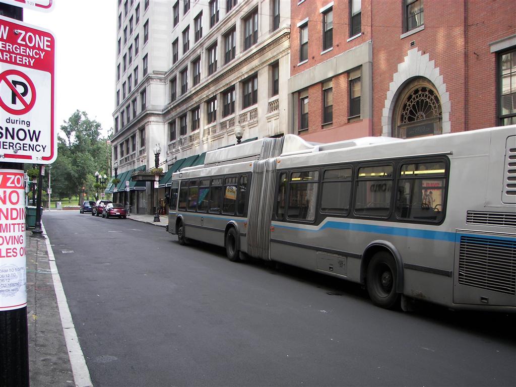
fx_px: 537
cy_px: 194
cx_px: 258
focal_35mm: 36
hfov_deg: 51.4
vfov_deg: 39.7
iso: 64
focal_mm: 6
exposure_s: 1/80
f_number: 2.8
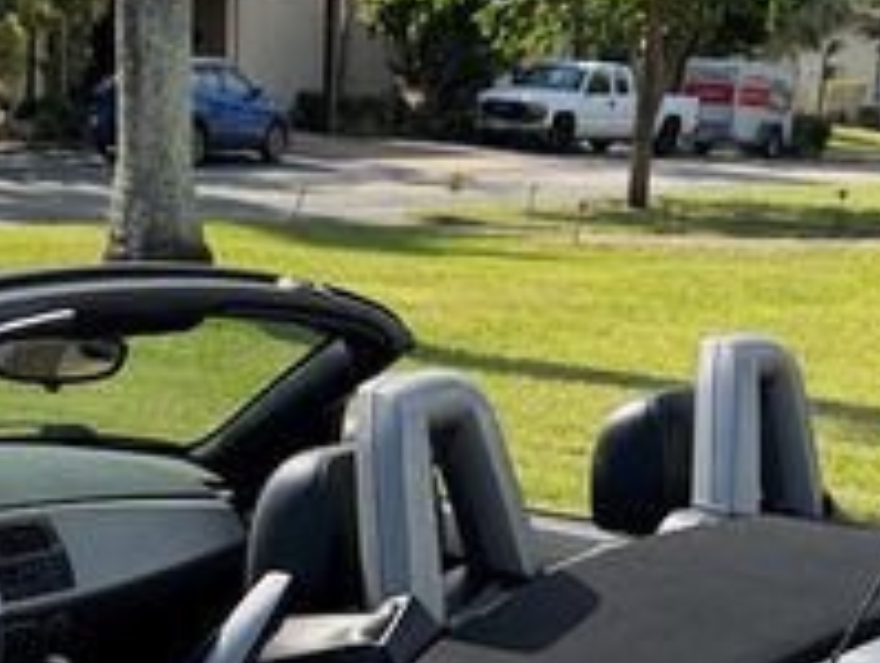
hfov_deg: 25.2
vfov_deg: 17.7
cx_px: 310
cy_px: 924
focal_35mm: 77
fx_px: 1961
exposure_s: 1/2169
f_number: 1.78
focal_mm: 6.76
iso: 80
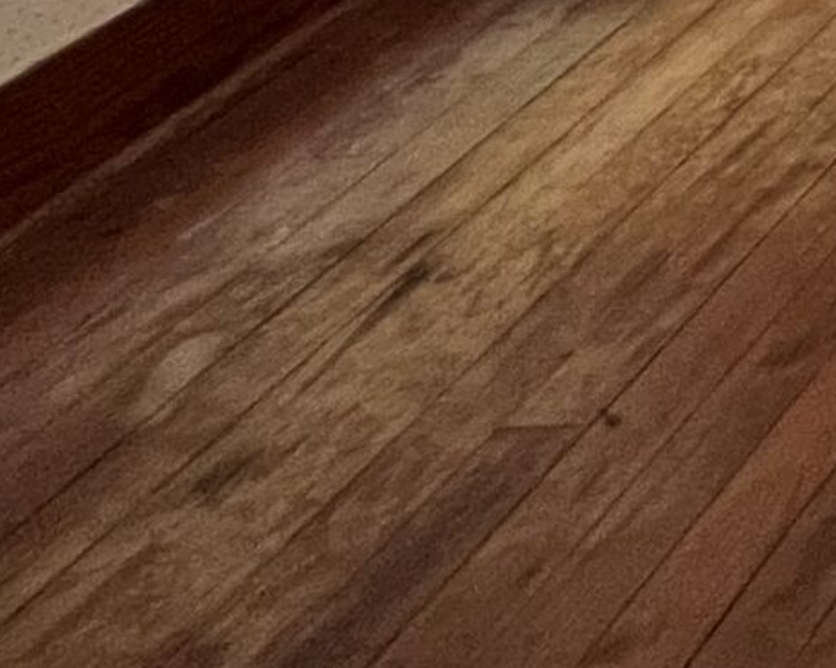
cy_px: -902
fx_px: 1732
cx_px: 2151
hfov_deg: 13.9
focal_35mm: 70
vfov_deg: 14.7
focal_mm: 1.57
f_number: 1.8
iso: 250
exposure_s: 1/60
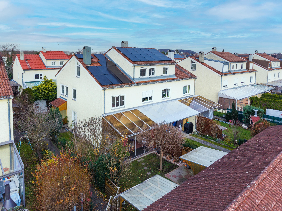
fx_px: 196
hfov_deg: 71.6
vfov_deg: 56.8
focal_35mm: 24
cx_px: 141
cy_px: 106
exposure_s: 1/250
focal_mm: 8.67
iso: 100
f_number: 1.8
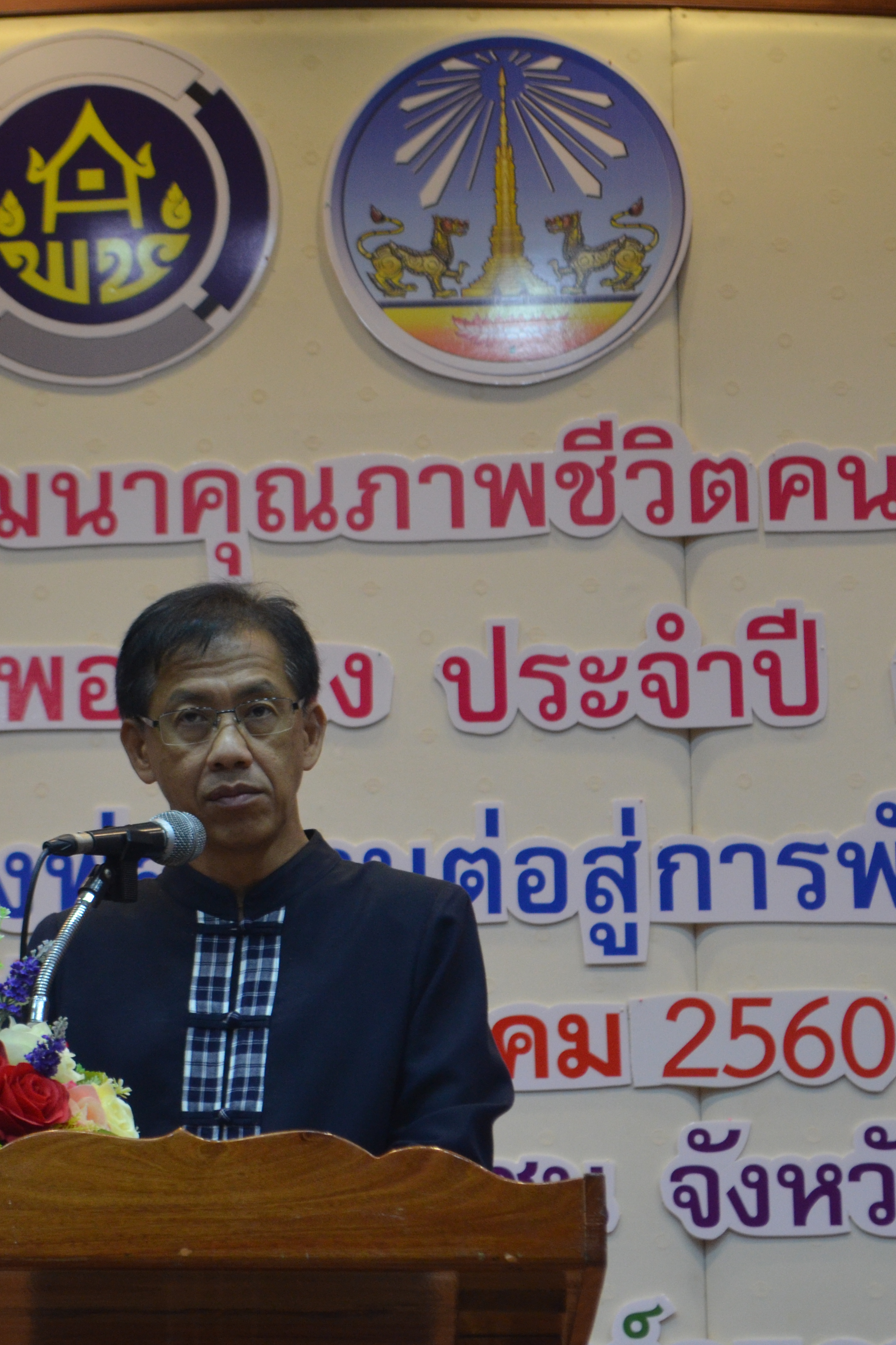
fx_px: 4657
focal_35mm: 125
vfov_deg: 16.4
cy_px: 671
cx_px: 215
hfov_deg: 11.0
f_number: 5.6
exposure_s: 1/60
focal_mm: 55
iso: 1000
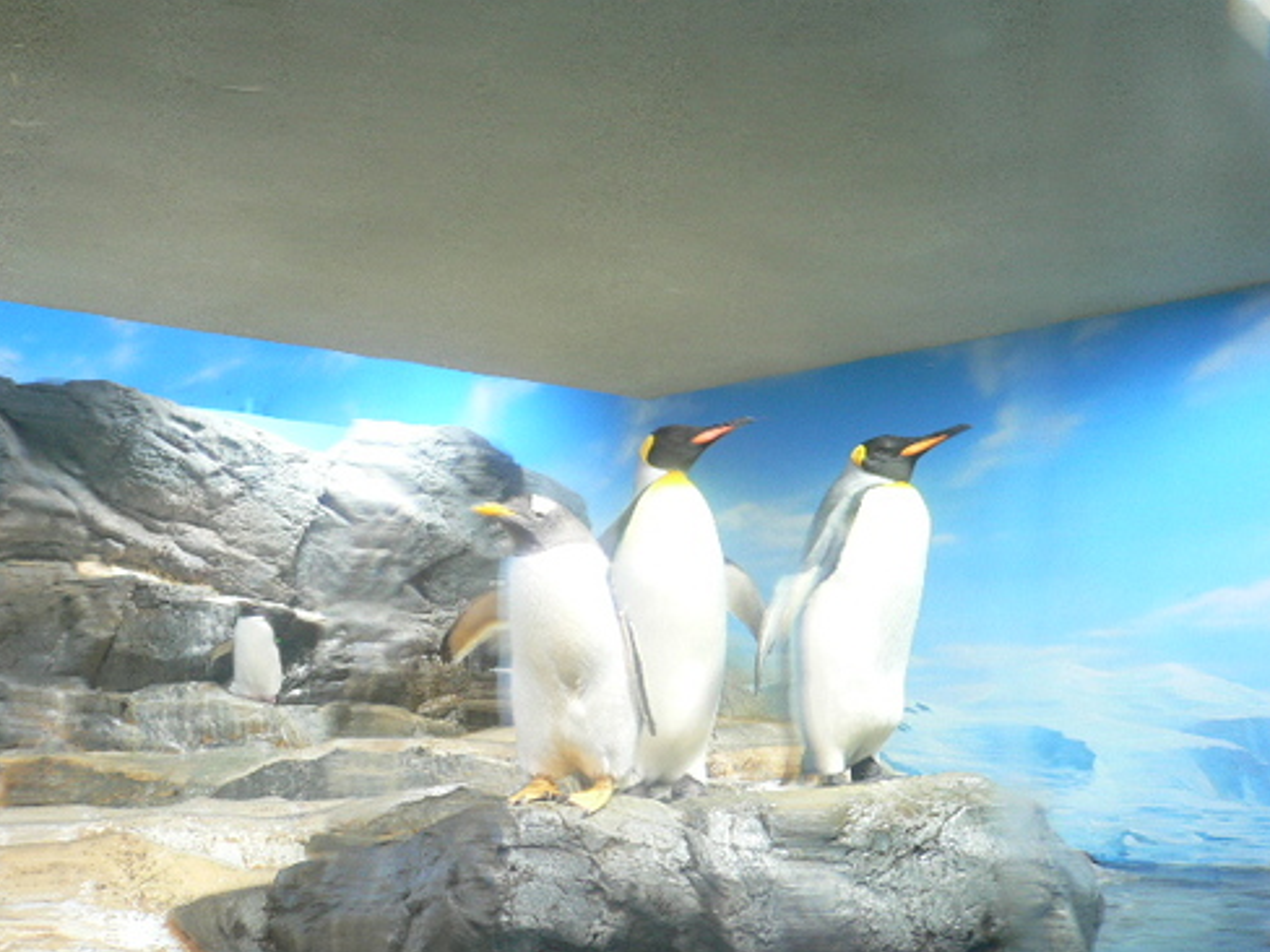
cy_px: 469
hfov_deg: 44.8
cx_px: 627
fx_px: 1541
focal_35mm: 42
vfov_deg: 34.3
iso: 100
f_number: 3.1
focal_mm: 6.8
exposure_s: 1/13
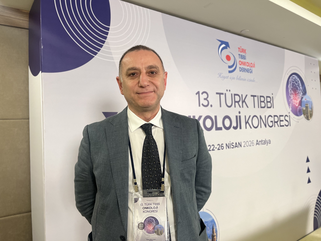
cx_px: 160
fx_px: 241
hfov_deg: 67.3
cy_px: 120
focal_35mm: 26
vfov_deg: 53.1
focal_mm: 5.1
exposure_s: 1/50
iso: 250
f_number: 1.6
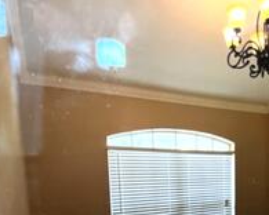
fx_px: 382
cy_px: 139
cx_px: 215
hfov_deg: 37.4
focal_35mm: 48
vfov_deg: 31.3
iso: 640
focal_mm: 6.86
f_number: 1.78
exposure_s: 1/60
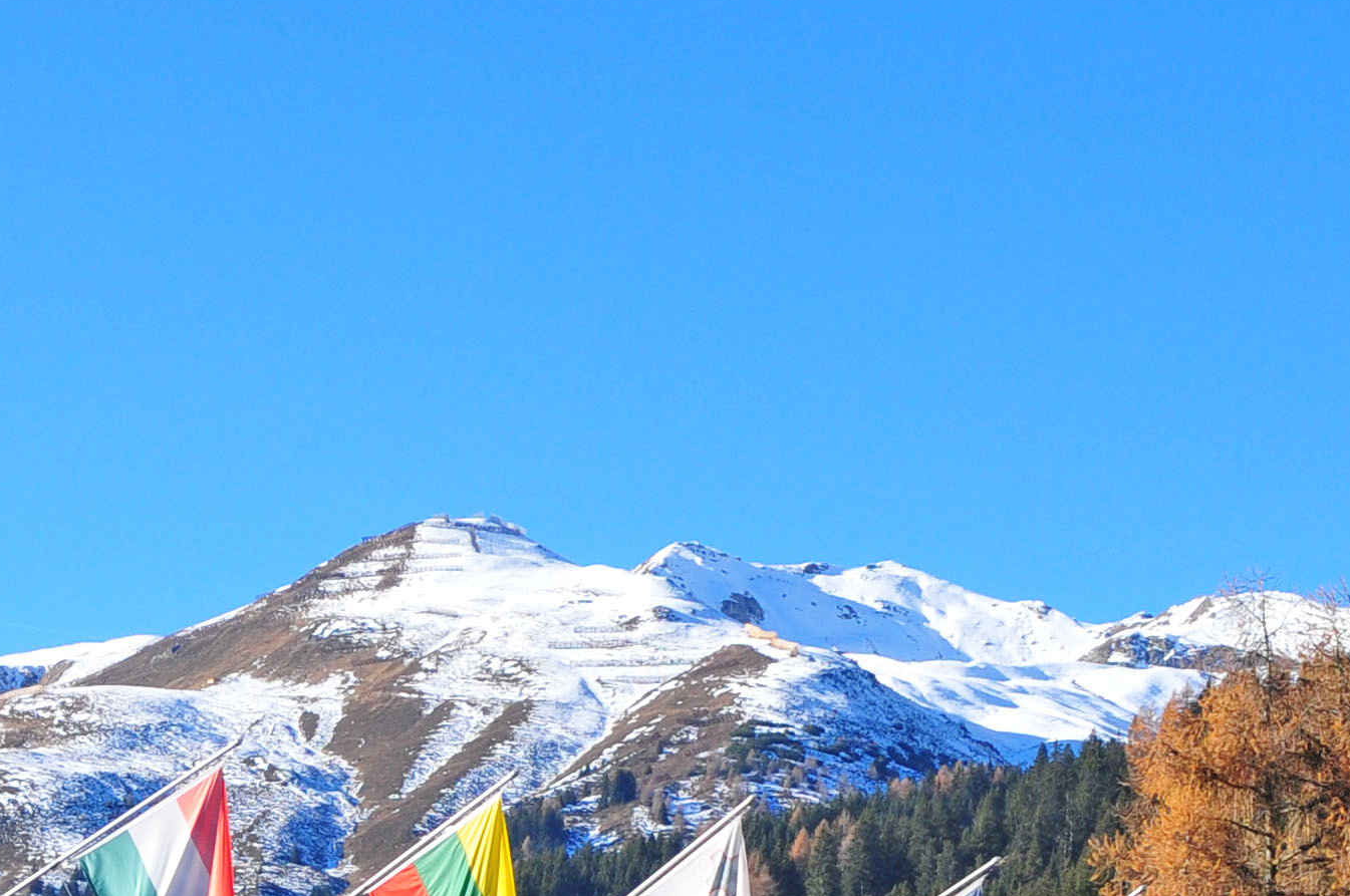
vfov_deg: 8.8
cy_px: 1285
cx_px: 96
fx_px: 5730
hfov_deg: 13.3
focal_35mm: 153
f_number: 8
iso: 200
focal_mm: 32
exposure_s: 1/250
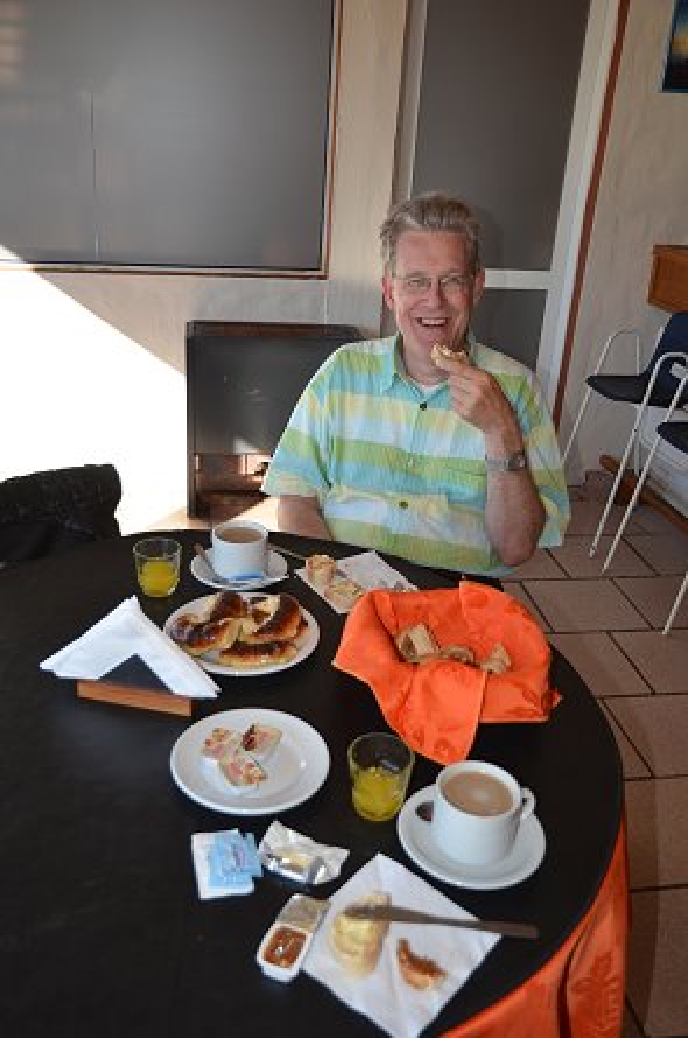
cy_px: 519
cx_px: 344
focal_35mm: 30
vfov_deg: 62.0
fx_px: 863
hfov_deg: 43.5
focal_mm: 20
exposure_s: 1/250
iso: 160
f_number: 3.8
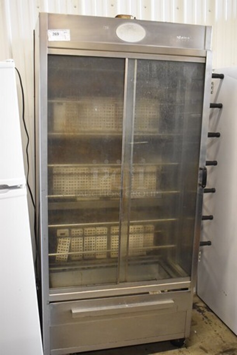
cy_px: 178
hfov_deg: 34.3
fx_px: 384
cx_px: 118
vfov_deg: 49.5
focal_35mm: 39
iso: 3600
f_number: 4
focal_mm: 26
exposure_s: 1/125
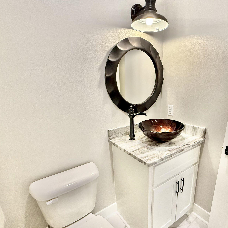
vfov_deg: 74.6
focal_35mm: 20
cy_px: 127
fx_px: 149
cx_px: 135
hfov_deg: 74.1
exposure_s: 1/120
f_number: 2.2
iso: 250
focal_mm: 2.22
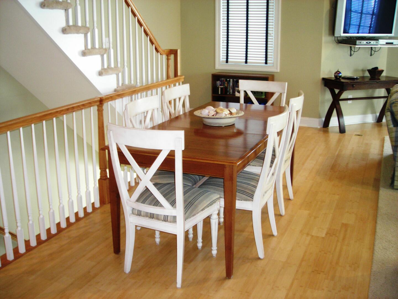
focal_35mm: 38
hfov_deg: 49.0
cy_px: 150
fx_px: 437
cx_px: 199
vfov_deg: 37.7
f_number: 3.2
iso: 200
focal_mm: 6.3
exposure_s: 1/7.1
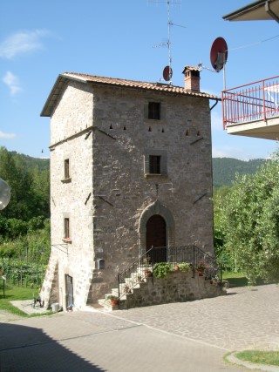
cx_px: 140
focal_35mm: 45
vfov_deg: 42.1
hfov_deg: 32.2
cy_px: 186
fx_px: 484
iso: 79
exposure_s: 1/645
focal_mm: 7.5
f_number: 3.1
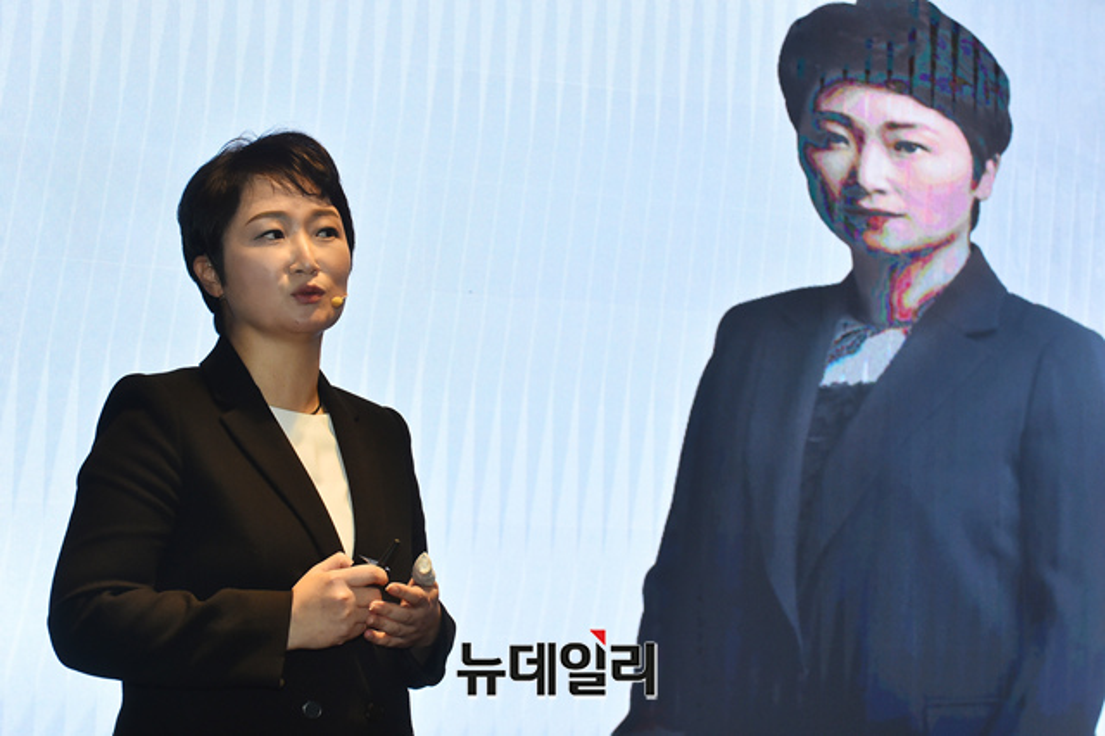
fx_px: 2454
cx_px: 552
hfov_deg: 25.4
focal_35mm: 80
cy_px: 368
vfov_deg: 17.0
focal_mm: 80
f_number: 8
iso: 2500
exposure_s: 1/250
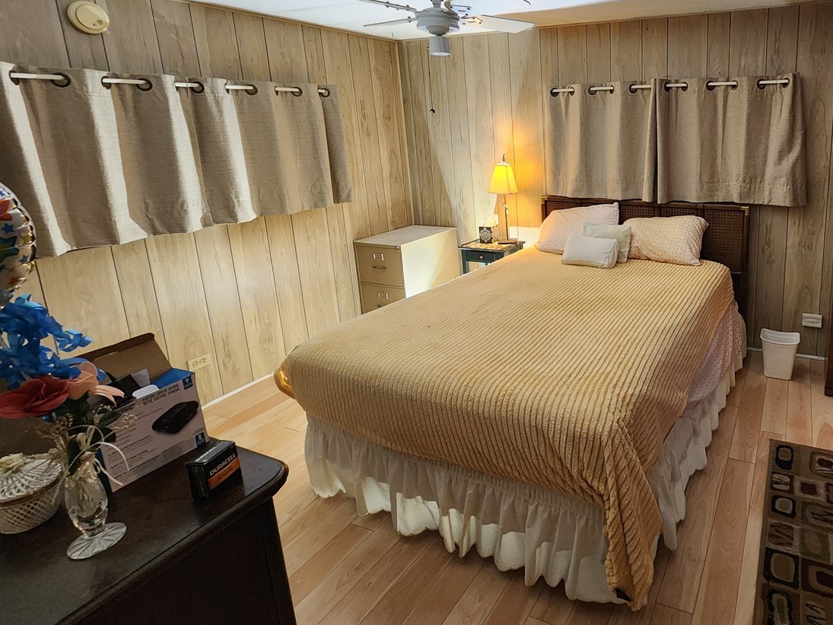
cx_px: 602
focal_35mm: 19
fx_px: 457
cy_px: 225
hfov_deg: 79.6
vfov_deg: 67.4
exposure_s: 1/40
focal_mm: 2.2
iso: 320
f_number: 2.2
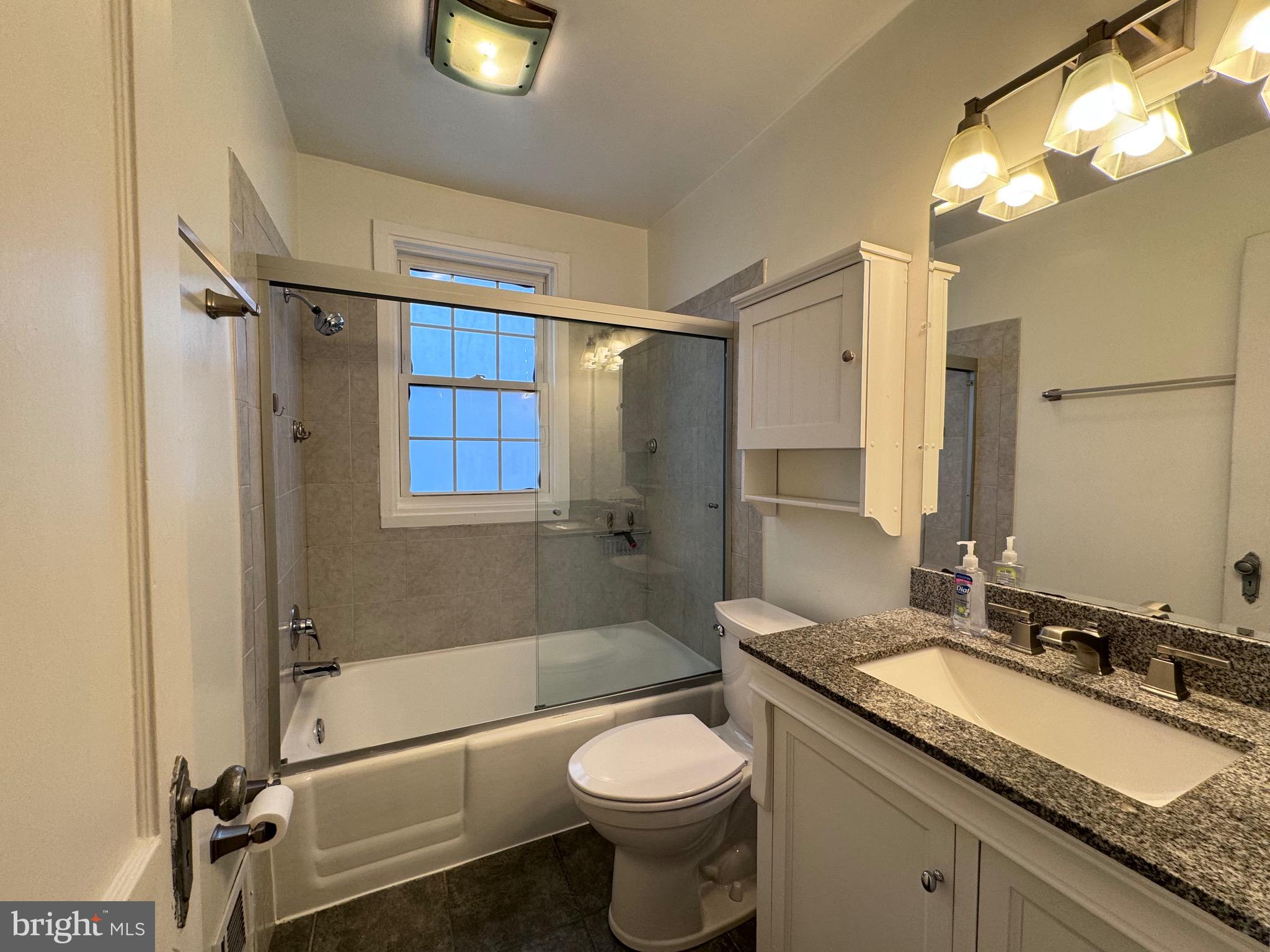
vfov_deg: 85.7
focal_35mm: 14
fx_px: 514
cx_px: 635
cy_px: 476
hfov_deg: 102.1
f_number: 2.2
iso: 125
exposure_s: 1/120
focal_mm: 2.22
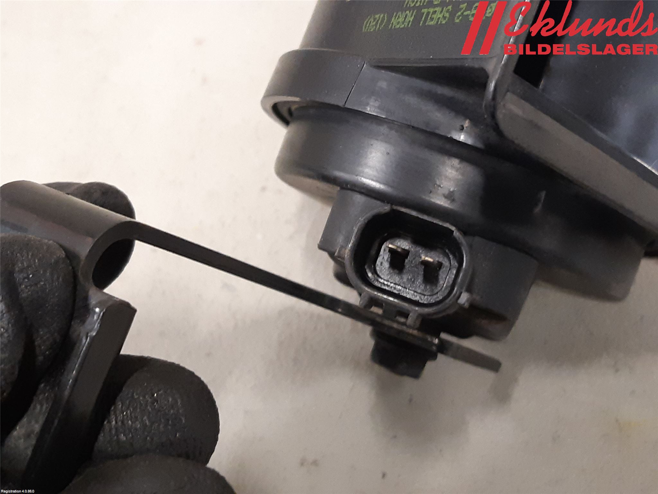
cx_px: 329
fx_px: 494
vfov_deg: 53.1
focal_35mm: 26
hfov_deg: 67.3
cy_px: 247
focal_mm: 3.93
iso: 250
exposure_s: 1/33
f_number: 1.7
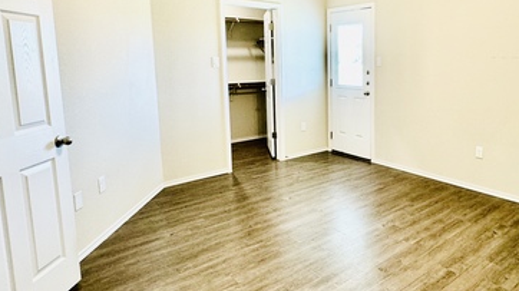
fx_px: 371
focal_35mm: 27
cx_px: 358
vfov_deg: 42.5
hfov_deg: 67.4
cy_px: 108
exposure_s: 1/60
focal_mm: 2.22
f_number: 2.2
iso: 250
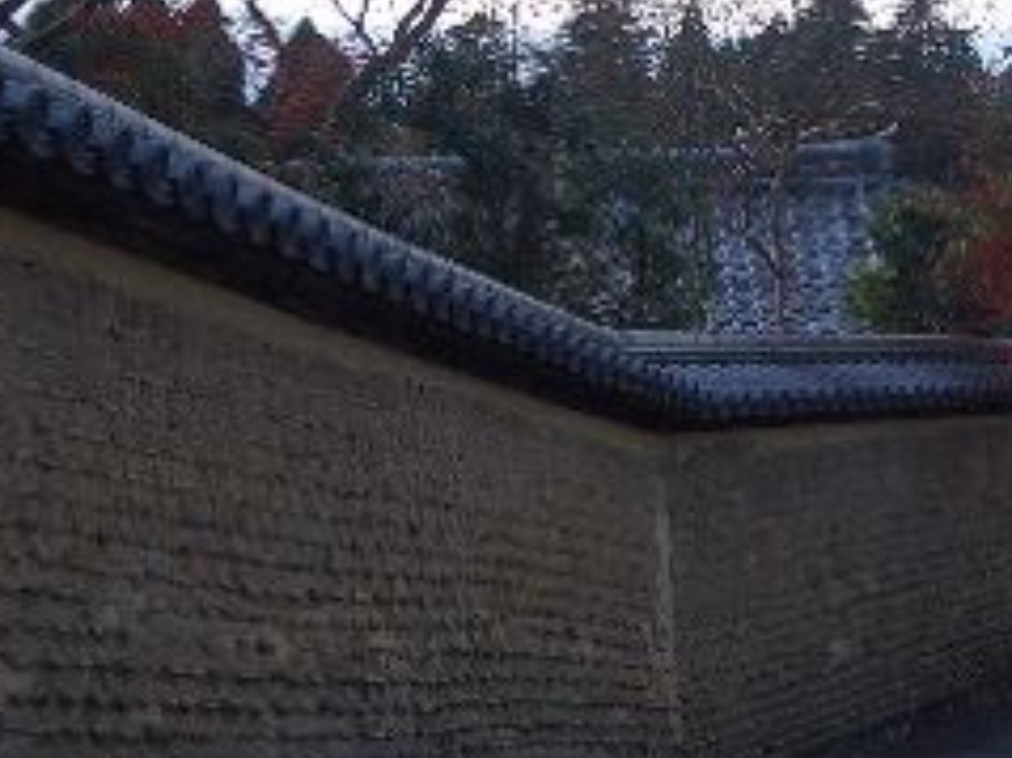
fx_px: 2776
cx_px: 703
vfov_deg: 15.5
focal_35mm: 95
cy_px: 527
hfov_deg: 20.6
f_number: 2.6
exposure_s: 1/400
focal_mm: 5.8
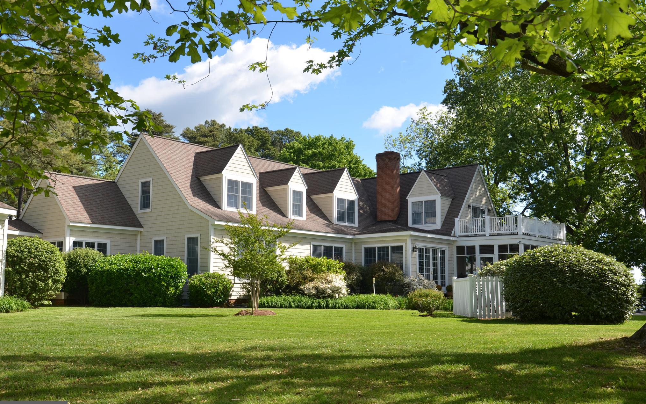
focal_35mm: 39
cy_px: 208
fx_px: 678
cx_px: 324
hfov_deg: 50.9
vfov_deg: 33.2
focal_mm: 25
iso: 100
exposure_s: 1/250
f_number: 7.1
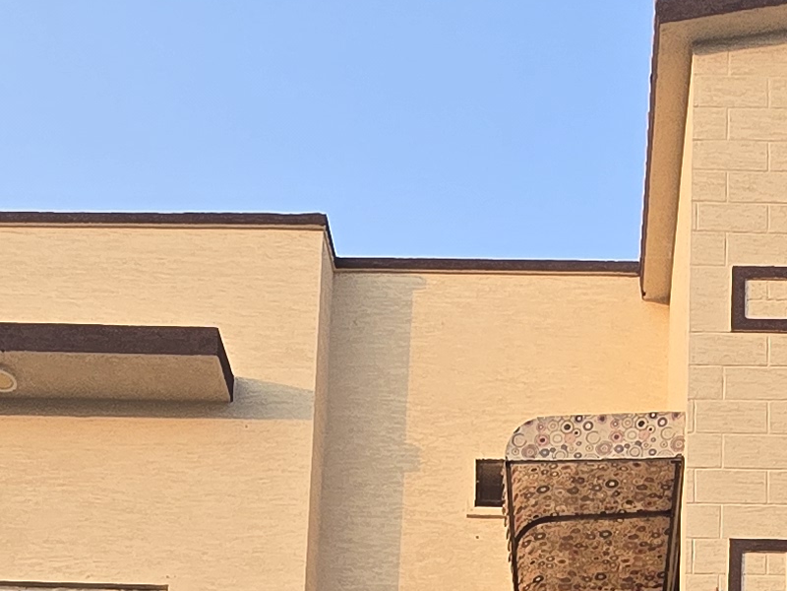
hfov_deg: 29.5
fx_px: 1478
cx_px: 567
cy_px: 1212
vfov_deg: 16.6
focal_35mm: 65
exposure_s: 1/719
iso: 100
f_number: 2.2
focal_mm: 2.2
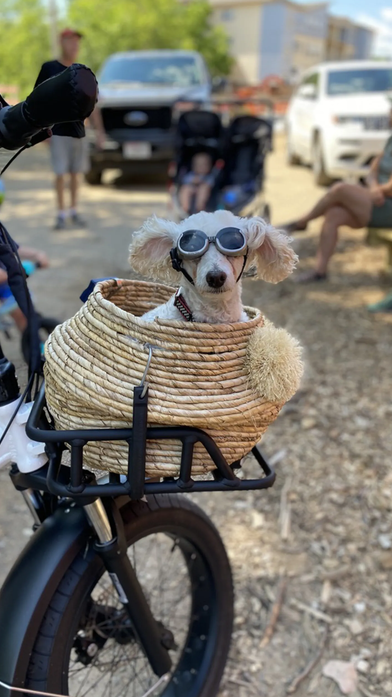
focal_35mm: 29
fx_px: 536
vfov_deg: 66.1
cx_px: 191
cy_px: 355
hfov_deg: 40.2
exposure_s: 1/346
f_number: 1.8
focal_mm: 4.25
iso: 32
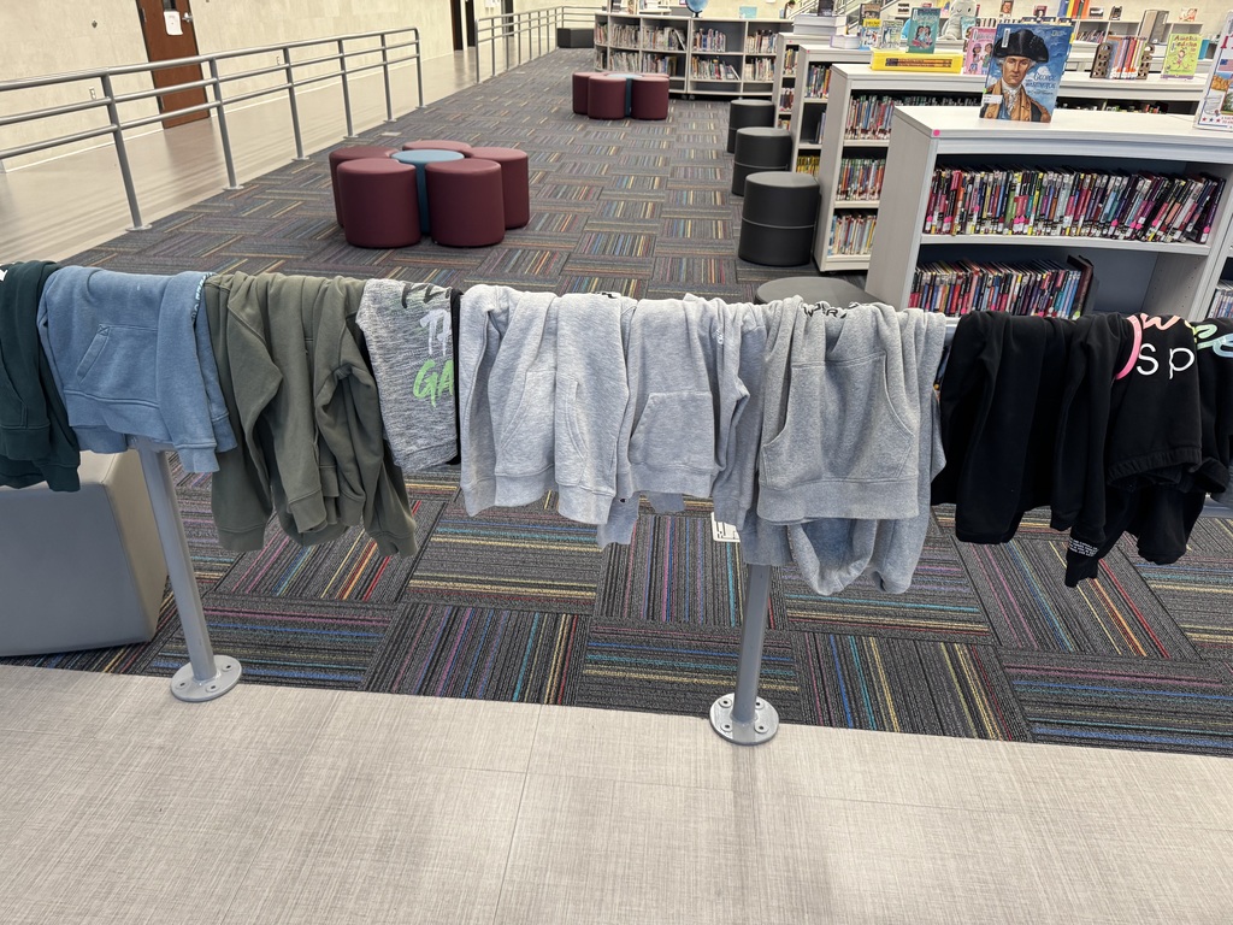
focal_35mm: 24
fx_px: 855
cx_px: 616
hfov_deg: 71.6
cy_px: 462
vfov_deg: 56.8
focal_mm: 6.76
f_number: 1.78
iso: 250
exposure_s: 1/60
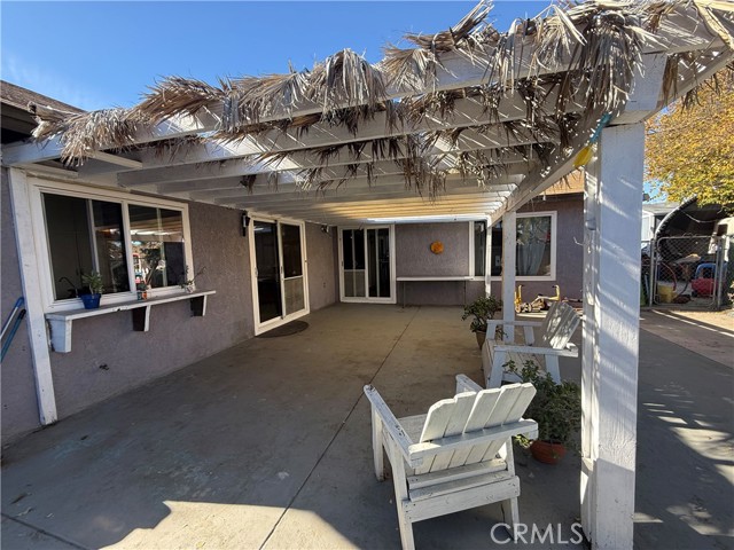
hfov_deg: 102.1
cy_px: 275
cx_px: 367
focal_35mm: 14
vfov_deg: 85.7
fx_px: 297
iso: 64
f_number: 2.2
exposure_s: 1/279
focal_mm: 2.22
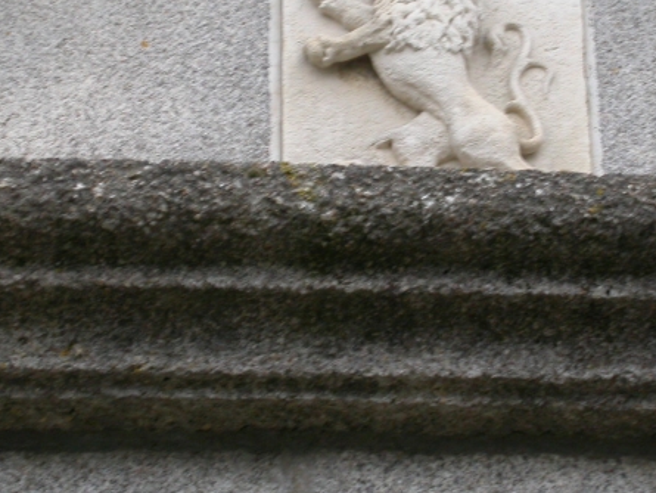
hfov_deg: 8.4
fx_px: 4474
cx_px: 349
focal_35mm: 236
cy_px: 124
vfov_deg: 6.3
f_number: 5.1
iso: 100
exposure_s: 1/70.9
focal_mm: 32
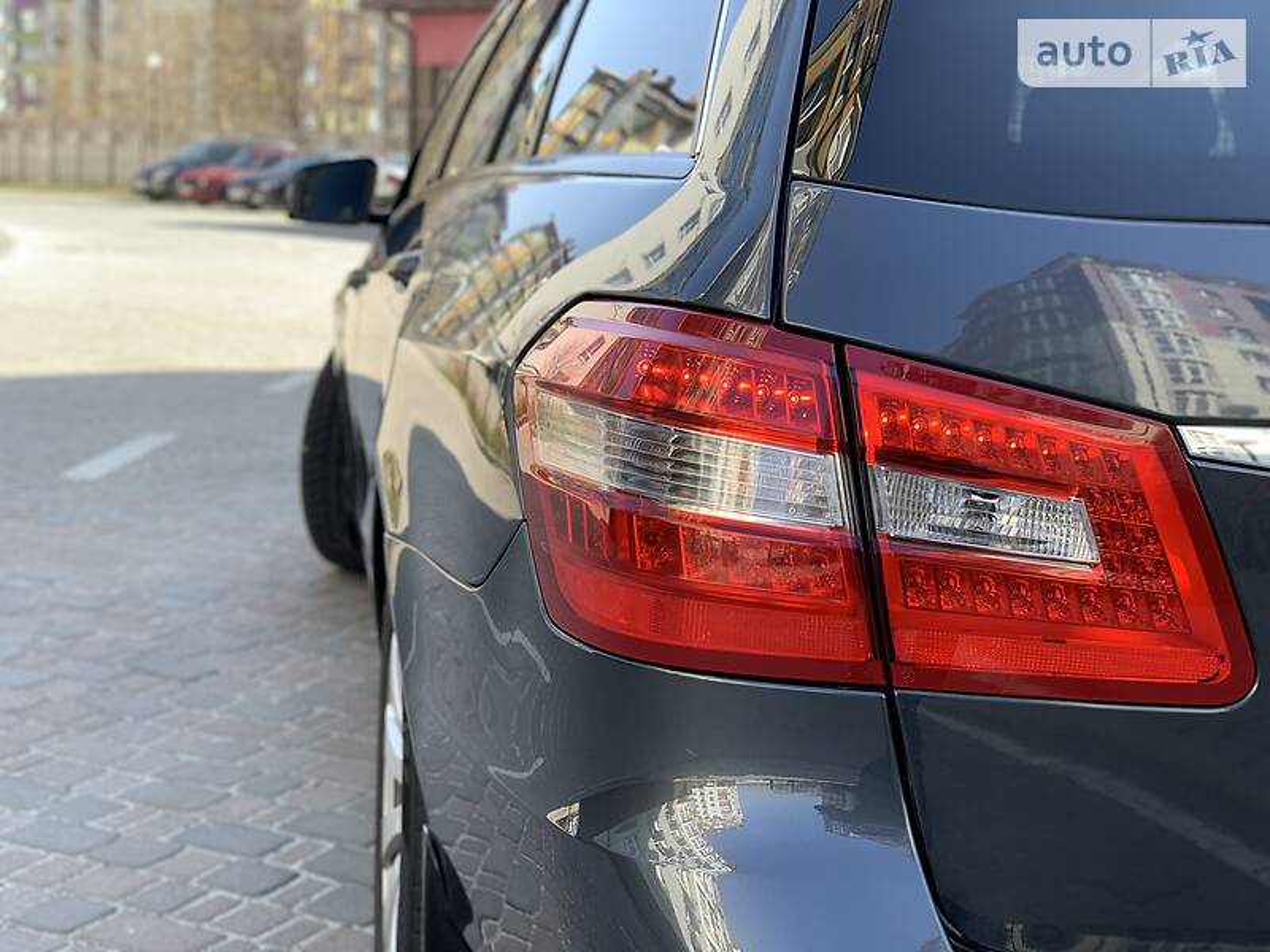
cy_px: 476
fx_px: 1908
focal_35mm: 52
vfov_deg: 28.0
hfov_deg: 36.8
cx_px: 635
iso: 16
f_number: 2.4
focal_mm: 6
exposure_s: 1/145
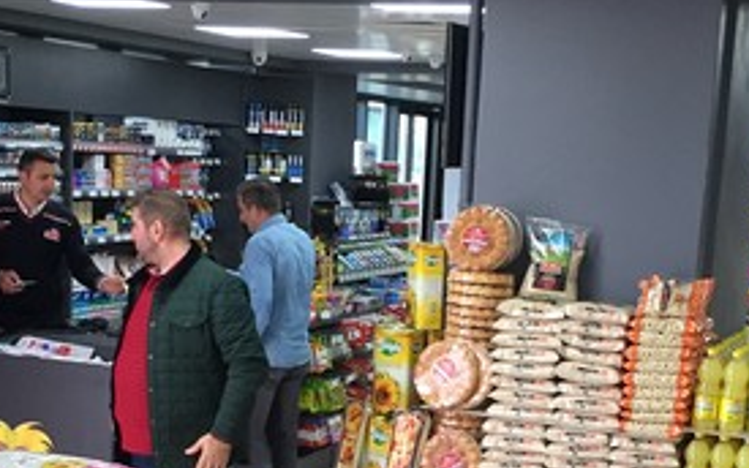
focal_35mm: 75
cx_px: 389
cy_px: 449
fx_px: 1531
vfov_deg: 17.1
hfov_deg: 27.5
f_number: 2.2
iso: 64
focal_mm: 4.15
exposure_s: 1/33
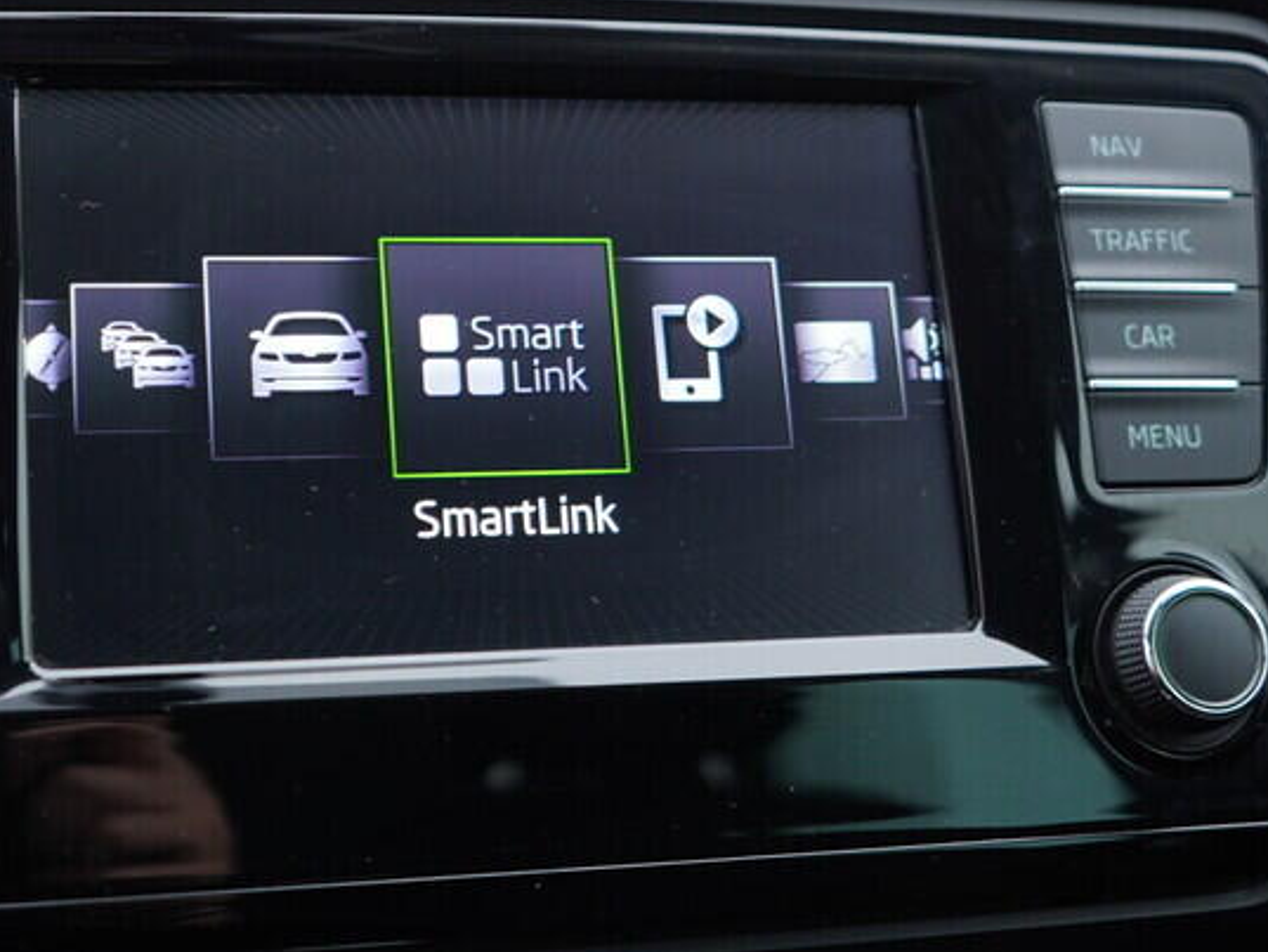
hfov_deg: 29.3
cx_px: 472
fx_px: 2418
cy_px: 244
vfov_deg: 22.1
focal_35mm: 66
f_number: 2.8
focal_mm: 24
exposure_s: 1/40
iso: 160
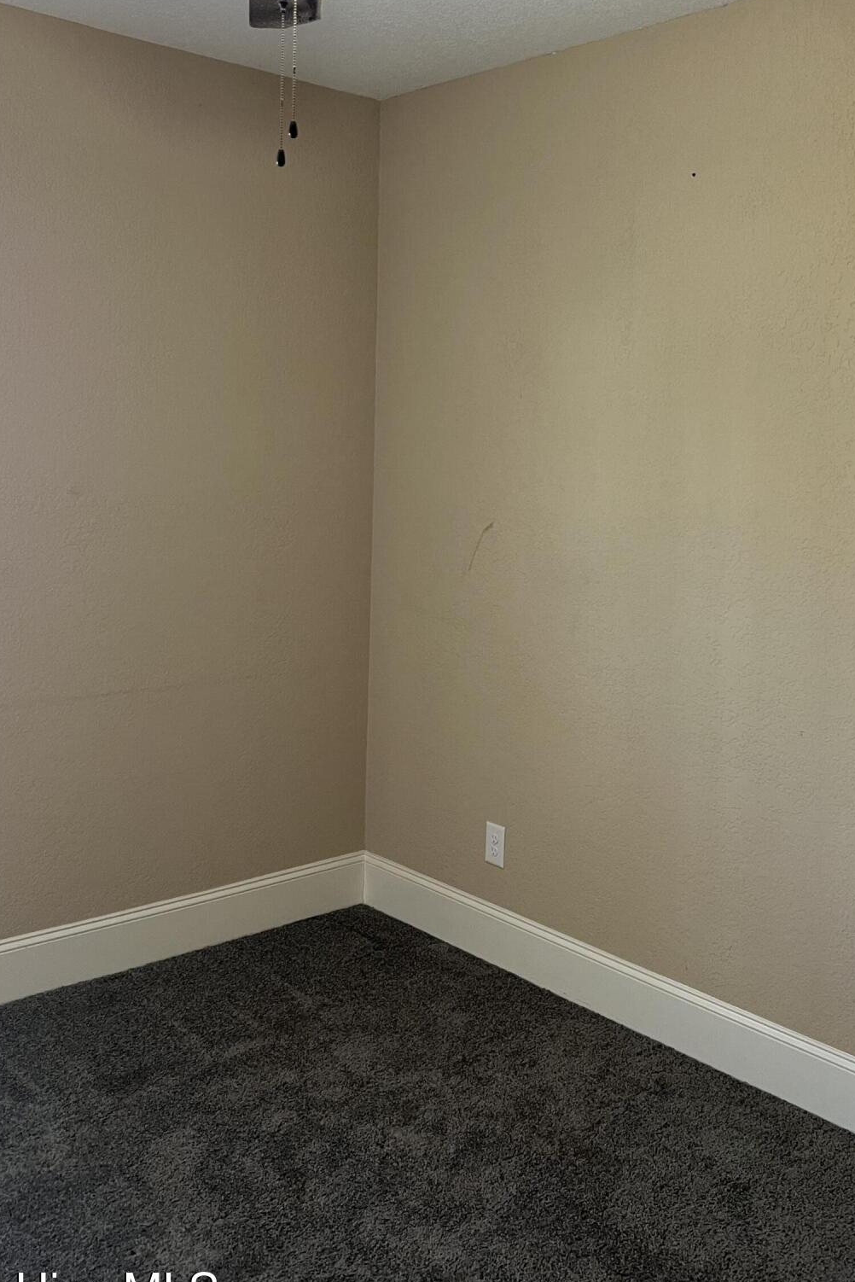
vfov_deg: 52.8
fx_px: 1282
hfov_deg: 36.8
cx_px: 495
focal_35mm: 36
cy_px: 516
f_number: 1.5
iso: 100
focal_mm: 5.7
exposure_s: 1/60
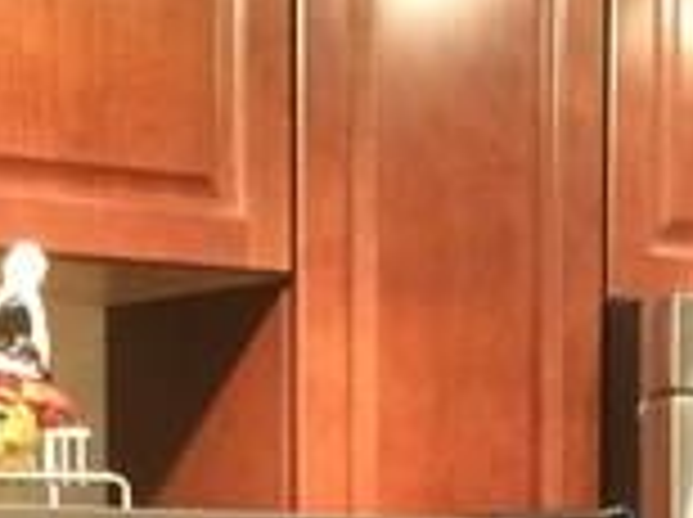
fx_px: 3858
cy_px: 1135
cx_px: 562
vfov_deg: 7.3
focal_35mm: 193
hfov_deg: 10.2
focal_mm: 4.15
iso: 250
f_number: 2.2
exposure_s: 1/30
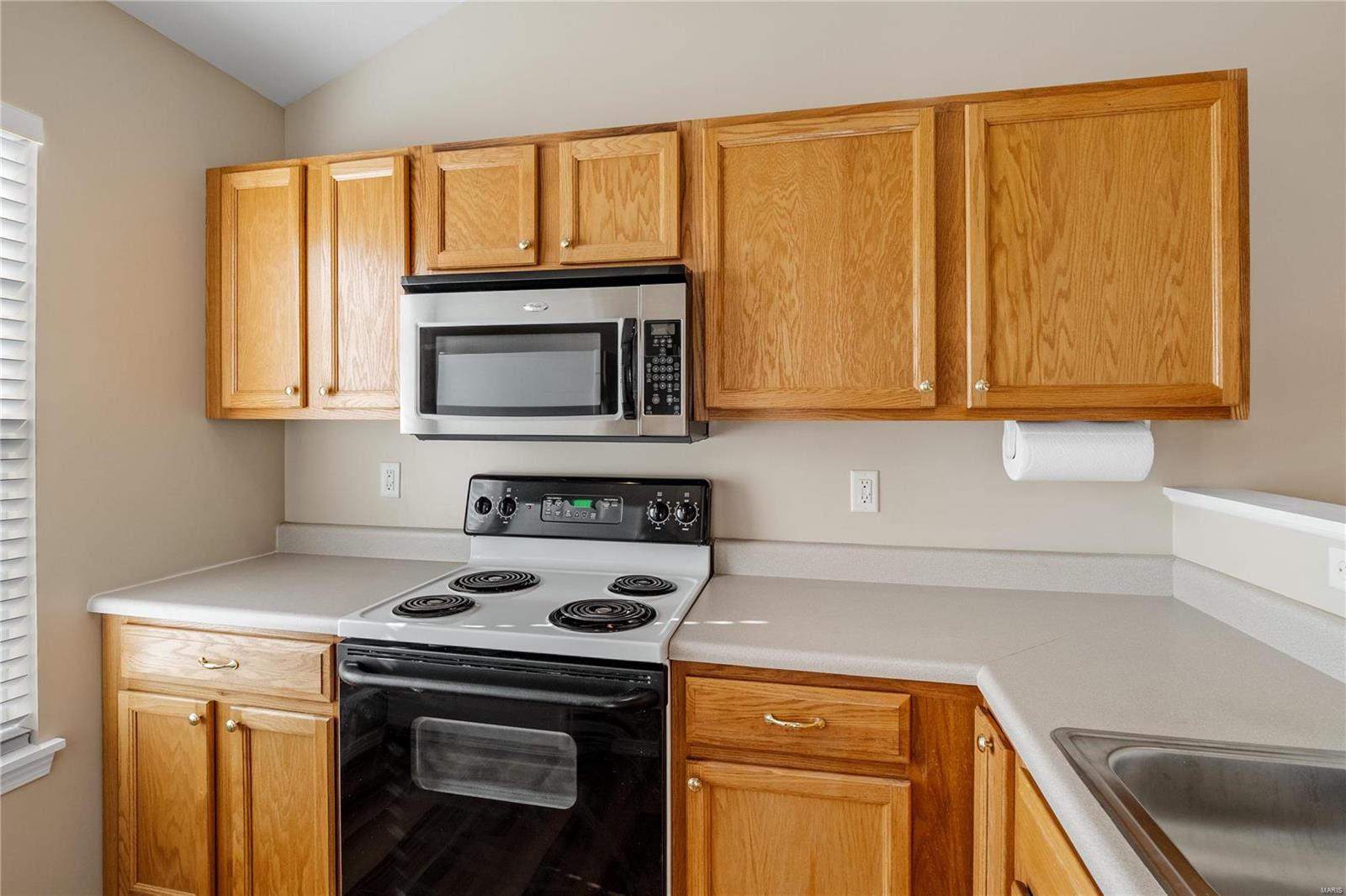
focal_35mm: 16
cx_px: 673
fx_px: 598
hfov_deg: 96.7
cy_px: 448
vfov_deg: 73.7
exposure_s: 1/60
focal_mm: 8
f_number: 6.3
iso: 400
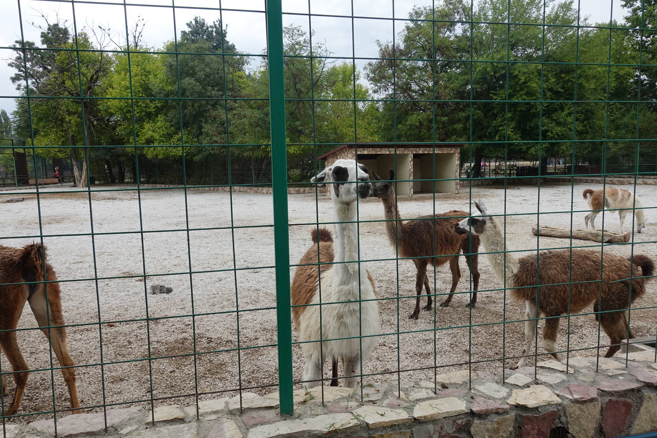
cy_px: 219
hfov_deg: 73.7
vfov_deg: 53.1
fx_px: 438
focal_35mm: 24
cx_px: 328
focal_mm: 8.8
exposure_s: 1/200
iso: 160
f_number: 5.6
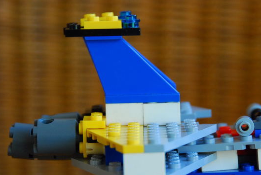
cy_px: 127
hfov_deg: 10.1
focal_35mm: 204
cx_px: 177
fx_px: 1482
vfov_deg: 6.8
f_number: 5.3
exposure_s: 1/100
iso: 800
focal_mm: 90
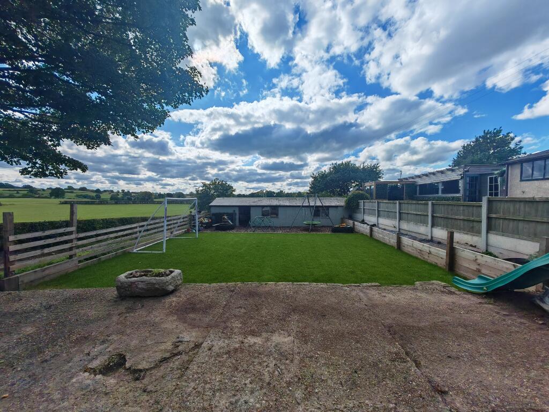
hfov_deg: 106.2
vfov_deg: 89.9
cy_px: 206
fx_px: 206
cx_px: 274
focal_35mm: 13
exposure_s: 1/1100
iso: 50
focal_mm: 1.82
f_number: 2
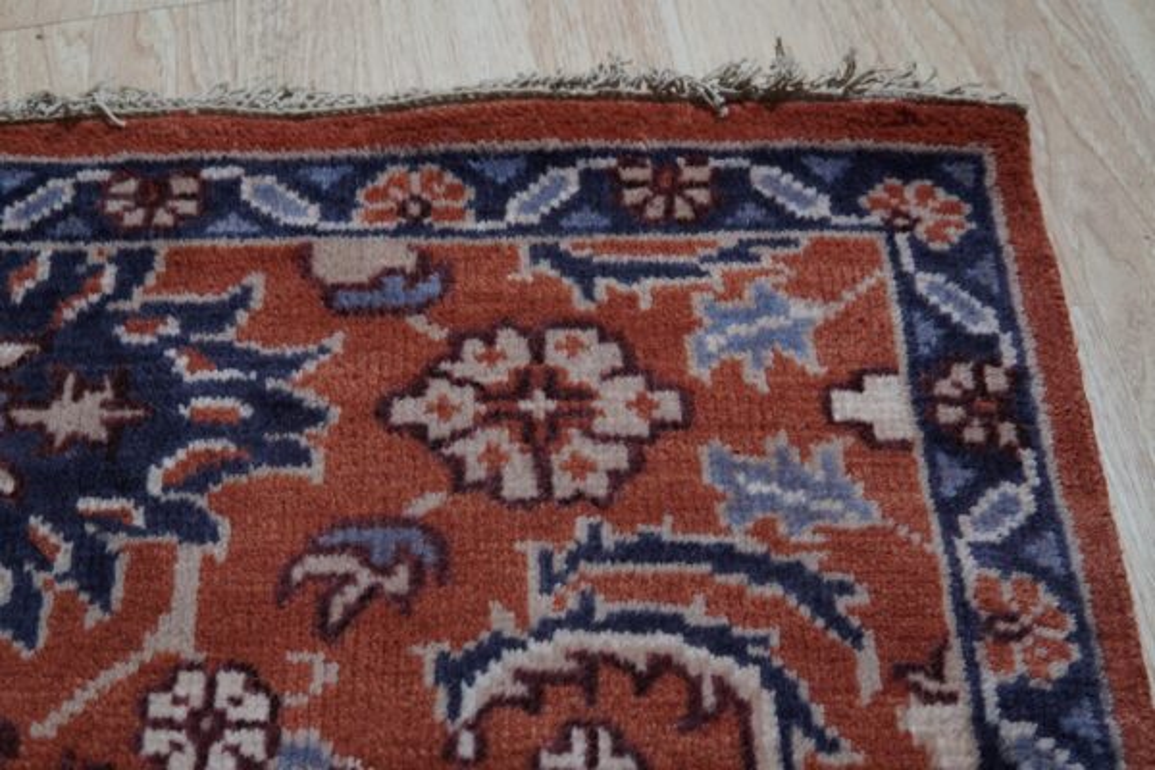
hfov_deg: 43.6
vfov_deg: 29.9
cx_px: 578
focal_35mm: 45
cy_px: 385
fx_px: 1444
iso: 320
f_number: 5
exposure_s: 1/125
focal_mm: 30
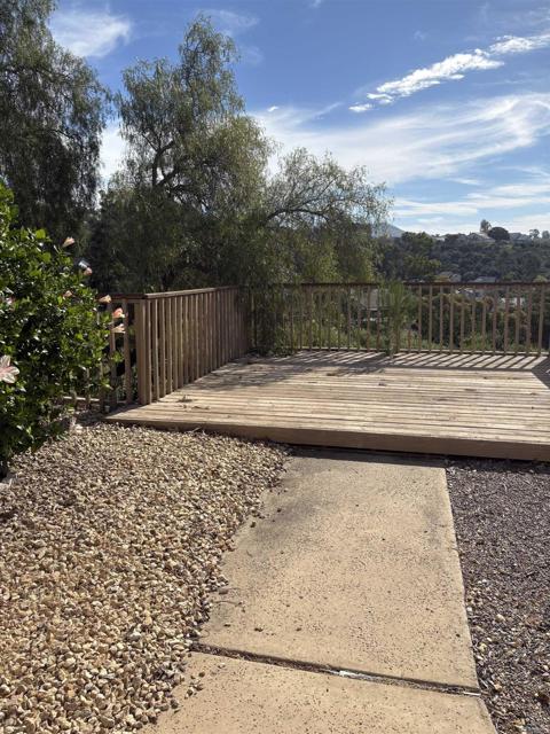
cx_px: 275
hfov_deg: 53.1
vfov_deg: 67.3
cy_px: 367
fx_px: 551
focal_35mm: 26
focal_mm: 5.96
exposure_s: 1/3831
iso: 50
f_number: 1.6
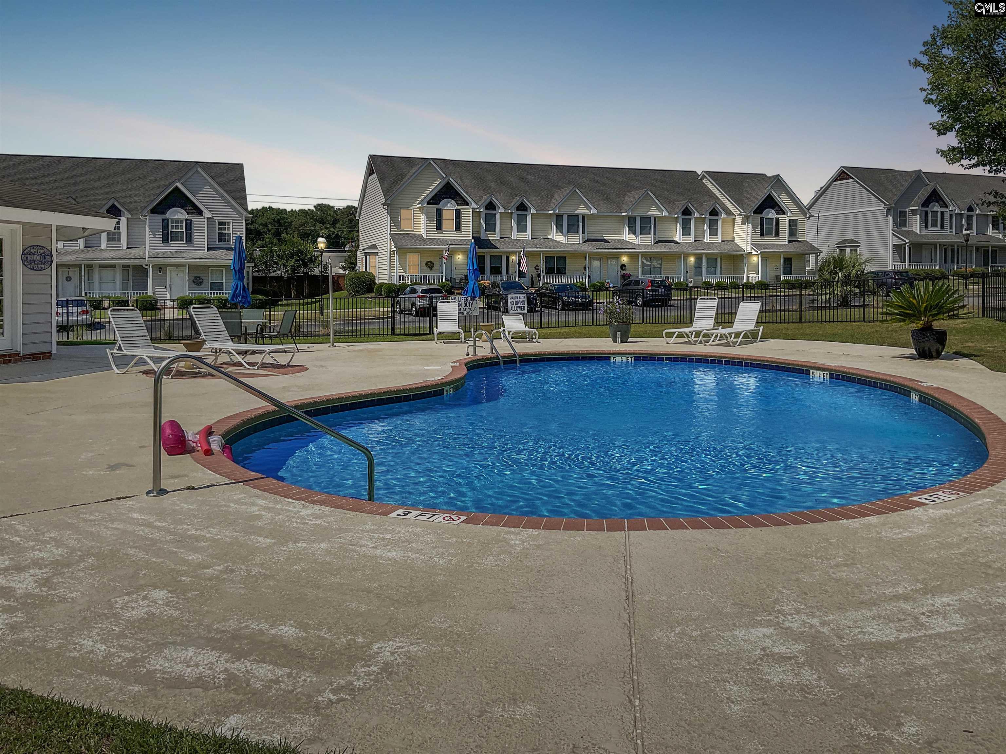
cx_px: 503
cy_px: 377
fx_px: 843
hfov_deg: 61.7
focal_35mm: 29
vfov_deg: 48.2
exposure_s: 1/4785
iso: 20
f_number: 1.8
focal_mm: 3
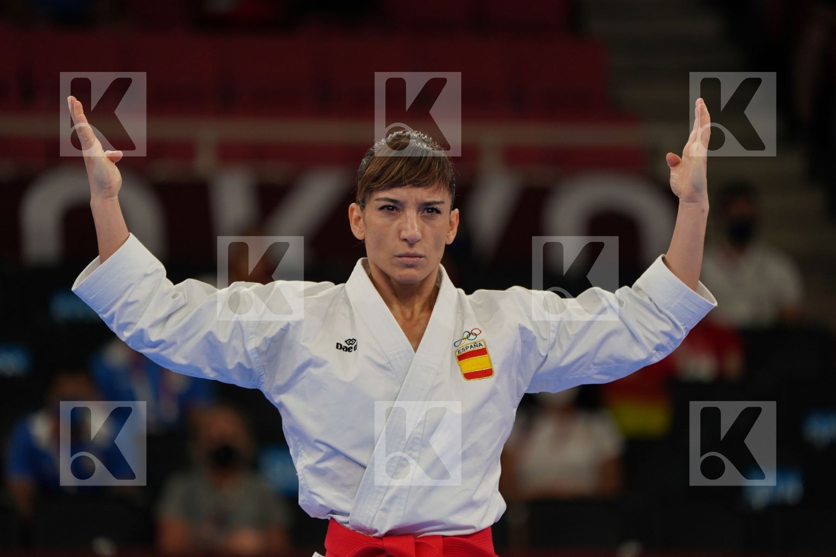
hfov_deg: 5.5
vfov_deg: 3.7
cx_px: 418
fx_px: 8661
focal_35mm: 373
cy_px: 278
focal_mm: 373
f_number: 5.6
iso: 800
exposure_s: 1/500
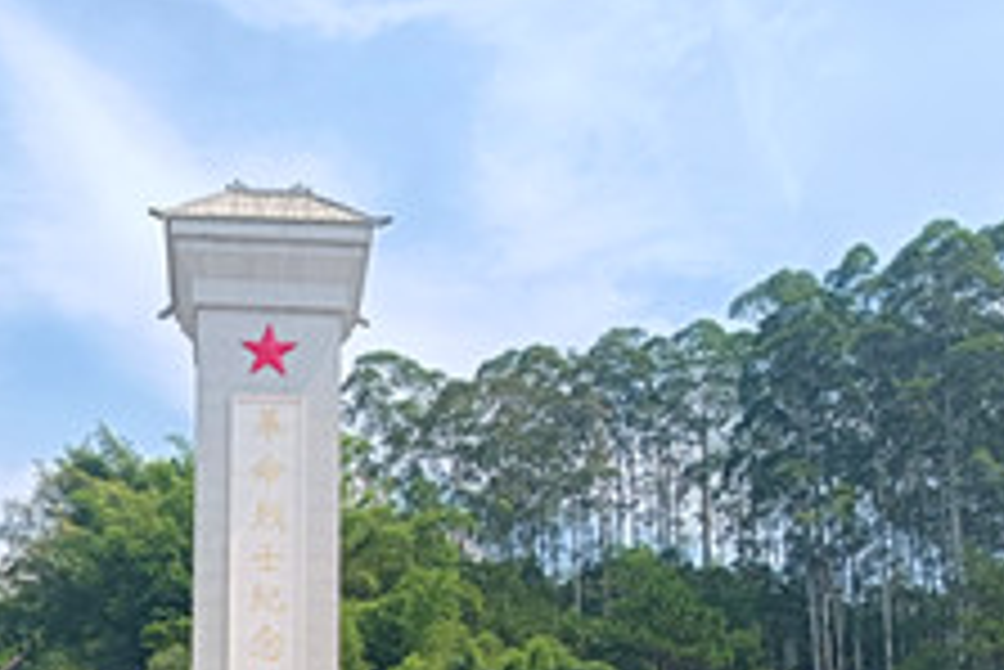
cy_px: 744
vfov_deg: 22.8
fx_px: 1563
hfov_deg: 35.2
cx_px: 324
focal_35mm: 56
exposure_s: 1/648
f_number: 1.75
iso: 100
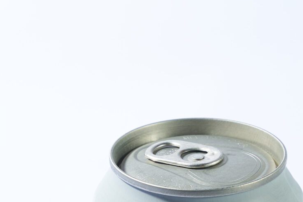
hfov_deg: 8.4
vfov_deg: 5.6
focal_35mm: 244
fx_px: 2054
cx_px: 191
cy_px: 293
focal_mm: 70
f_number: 10
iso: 125
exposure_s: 1/125
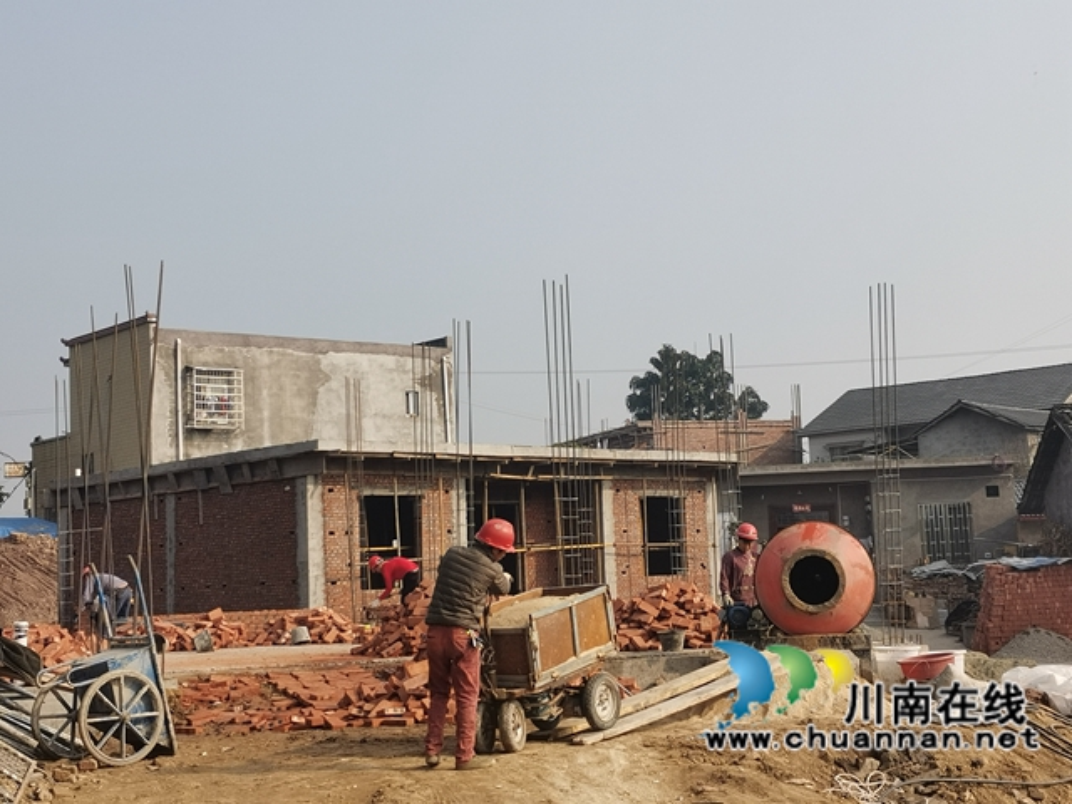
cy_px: 402
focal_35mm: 52
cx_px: 536
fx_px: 1610
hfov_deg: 36.8
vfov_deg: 28.0
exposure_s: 1/1377
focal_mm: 4.75
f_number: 1.8
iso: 50
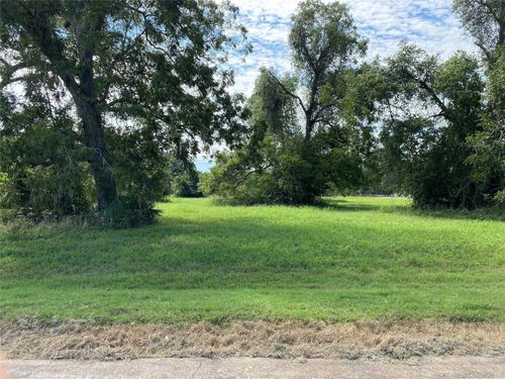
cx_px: 252
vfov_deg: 53.1
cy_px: 190
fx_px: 379
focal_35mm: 26
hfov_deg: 67.3
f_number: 1.8
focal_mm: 4.25
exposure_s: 1/858
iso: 32
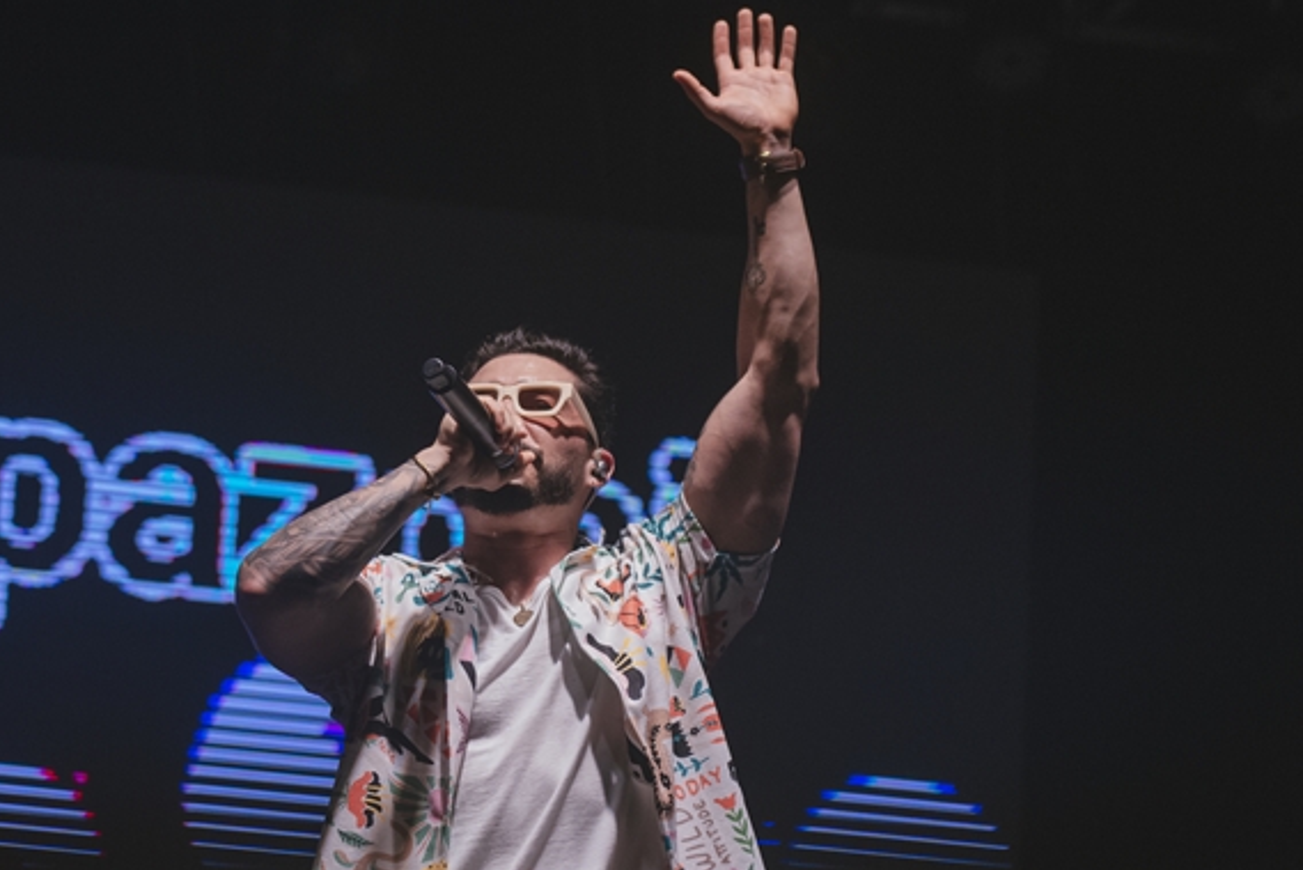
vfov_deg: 10.0
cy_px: 526
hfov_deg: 15.0
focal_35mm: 137
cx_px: 492
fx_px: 4960
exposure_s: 1/1600
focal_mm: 70
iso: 2000
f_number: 2.8
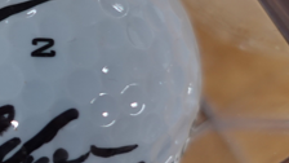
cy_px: 65
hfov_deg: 20.1
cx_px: -35
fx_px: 774
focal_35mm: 101
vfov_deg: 12.0
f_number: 2.2
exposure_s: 1/30
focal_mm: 9.4
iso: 125
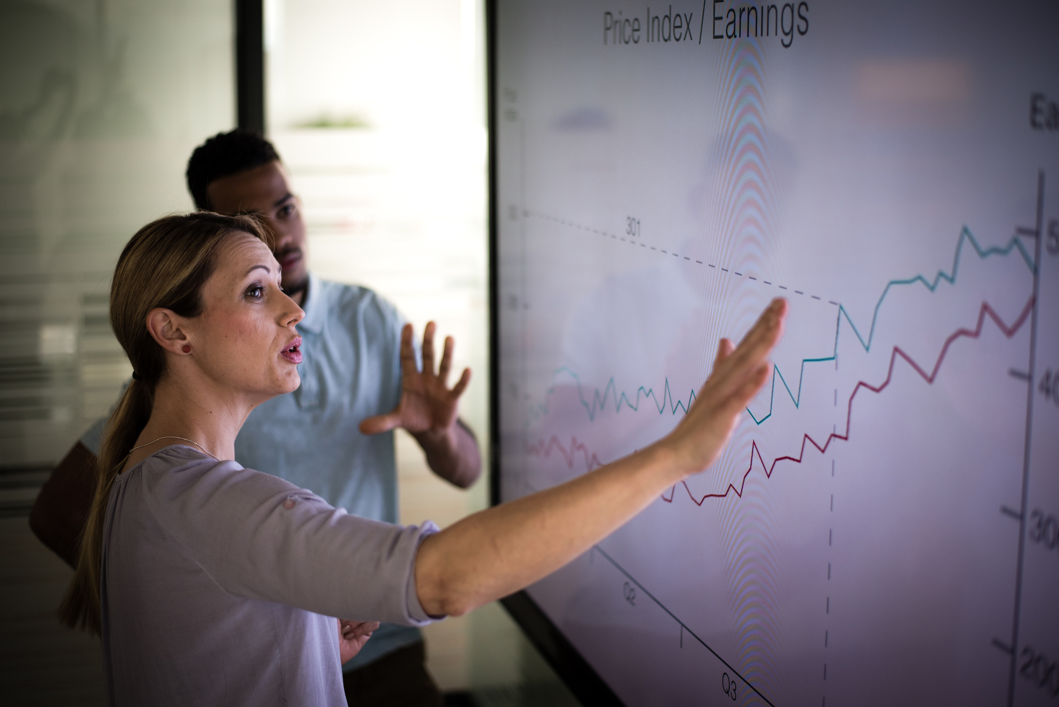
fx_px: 1471
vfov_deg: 27.0
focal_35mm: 50
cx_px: 530
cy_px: 354
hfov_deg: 39.6
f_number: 2
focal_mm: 50
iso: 400
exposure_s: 1/250
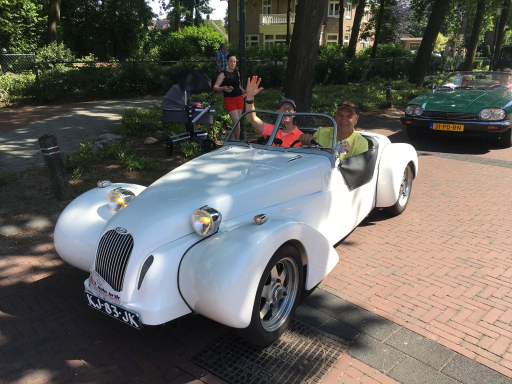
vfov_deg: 48.2
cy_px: 192
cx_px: 256
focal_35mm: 29
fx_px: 429
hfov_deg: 61.7
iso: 25
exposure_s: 1/553
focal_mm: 4.15
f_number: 2.2
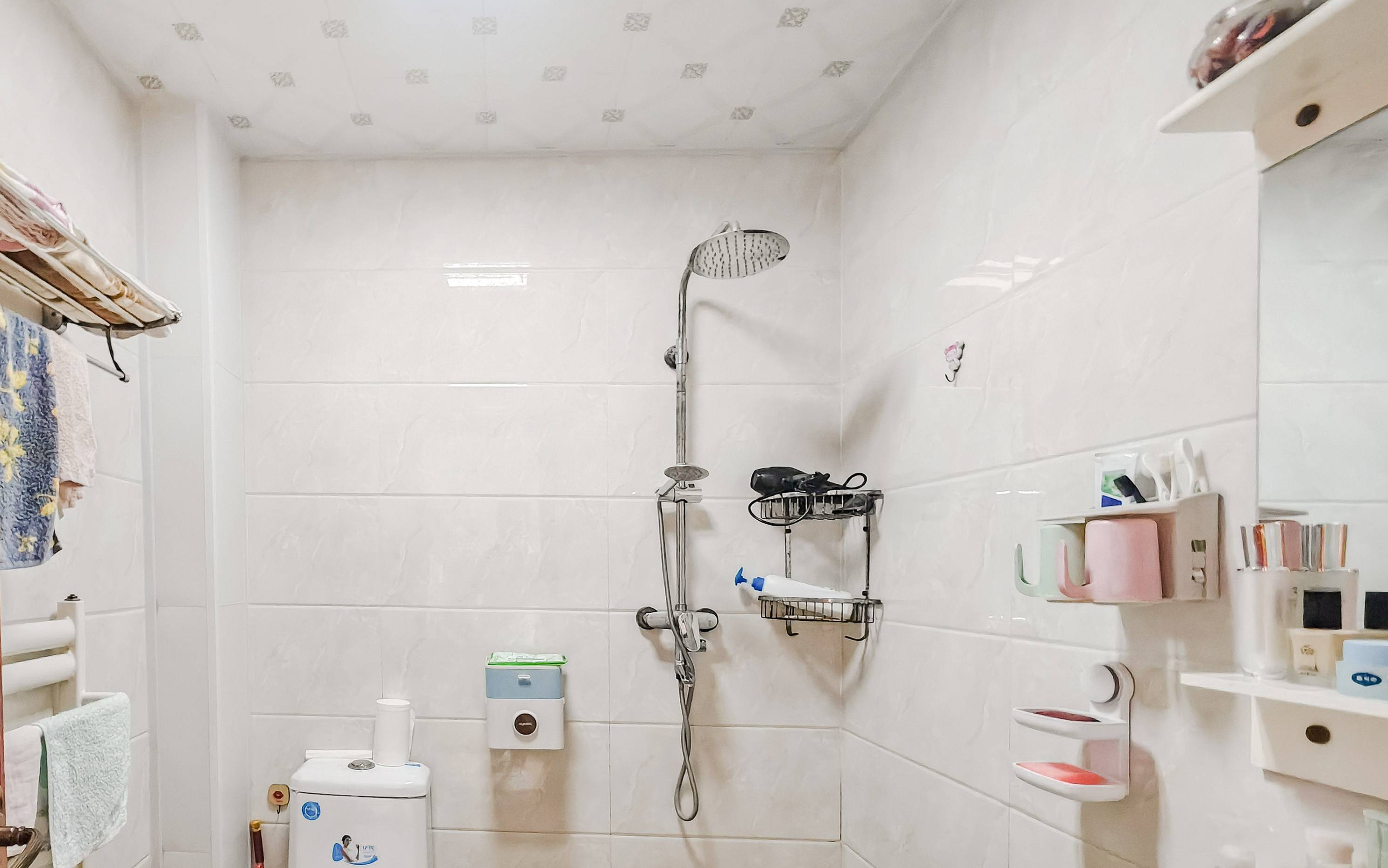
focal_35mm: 19
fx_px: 719
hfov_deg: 84.4
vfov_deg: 60.0
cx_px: 444
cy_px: 611
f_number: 2
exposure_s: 1/35
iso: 1600
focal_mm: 1.82
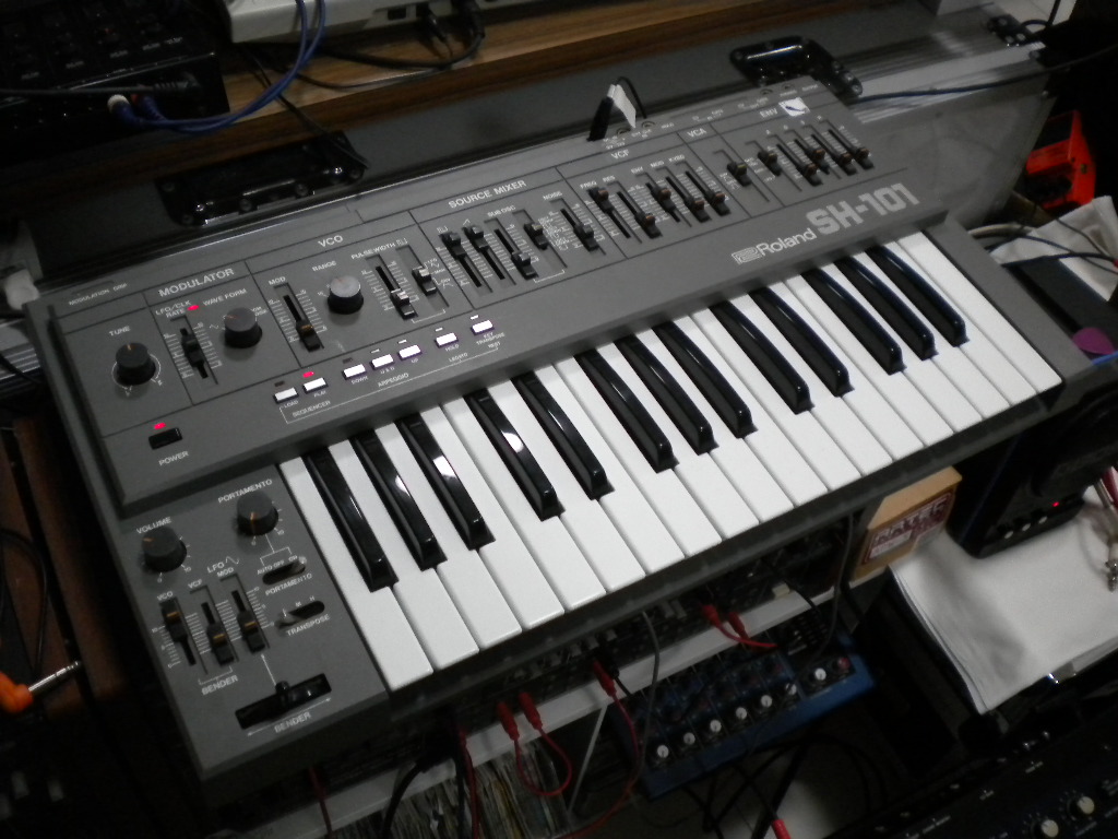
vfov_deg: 40.7
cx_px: 559
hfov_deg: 52.6
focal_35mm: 35
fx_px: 1130
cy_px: 420
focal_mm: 6.3
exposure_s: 1/50.8
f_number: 3.1
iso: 400
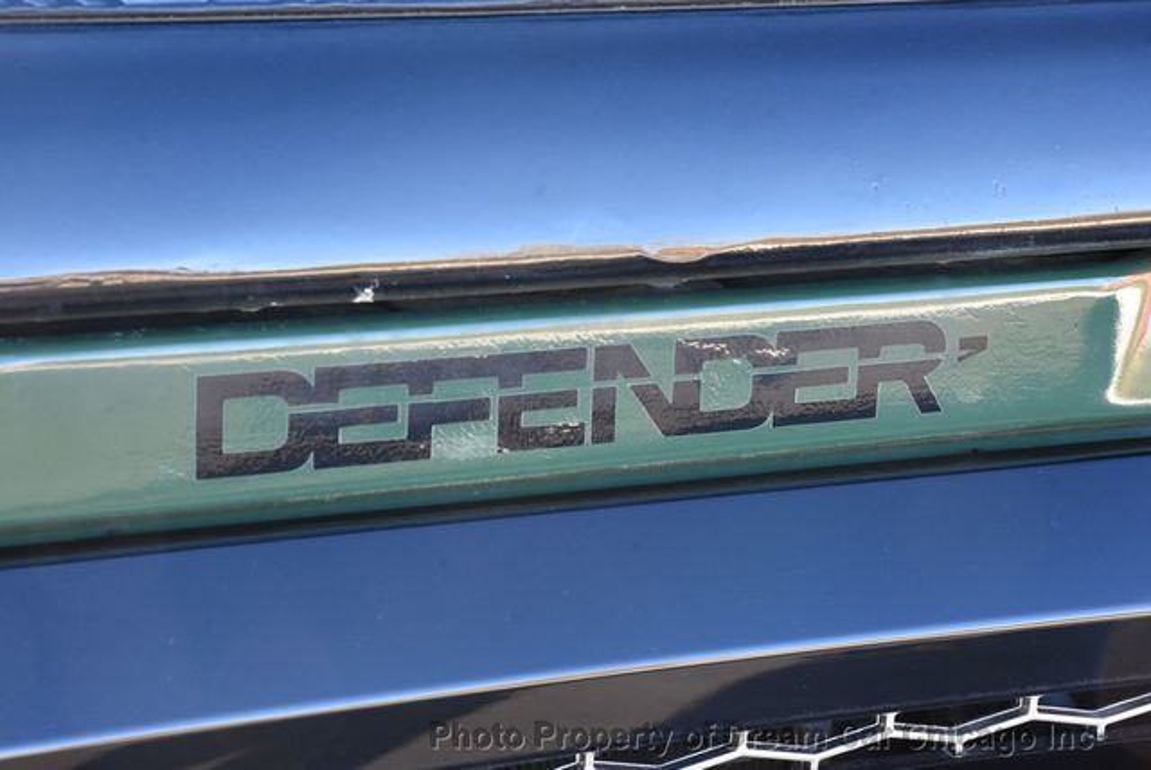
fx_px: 3168
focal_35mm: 99
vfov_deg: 13.9
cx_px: 576
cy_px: 385
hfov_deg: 20.6
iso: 2000
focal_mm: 66
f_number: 13
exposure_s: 1/80
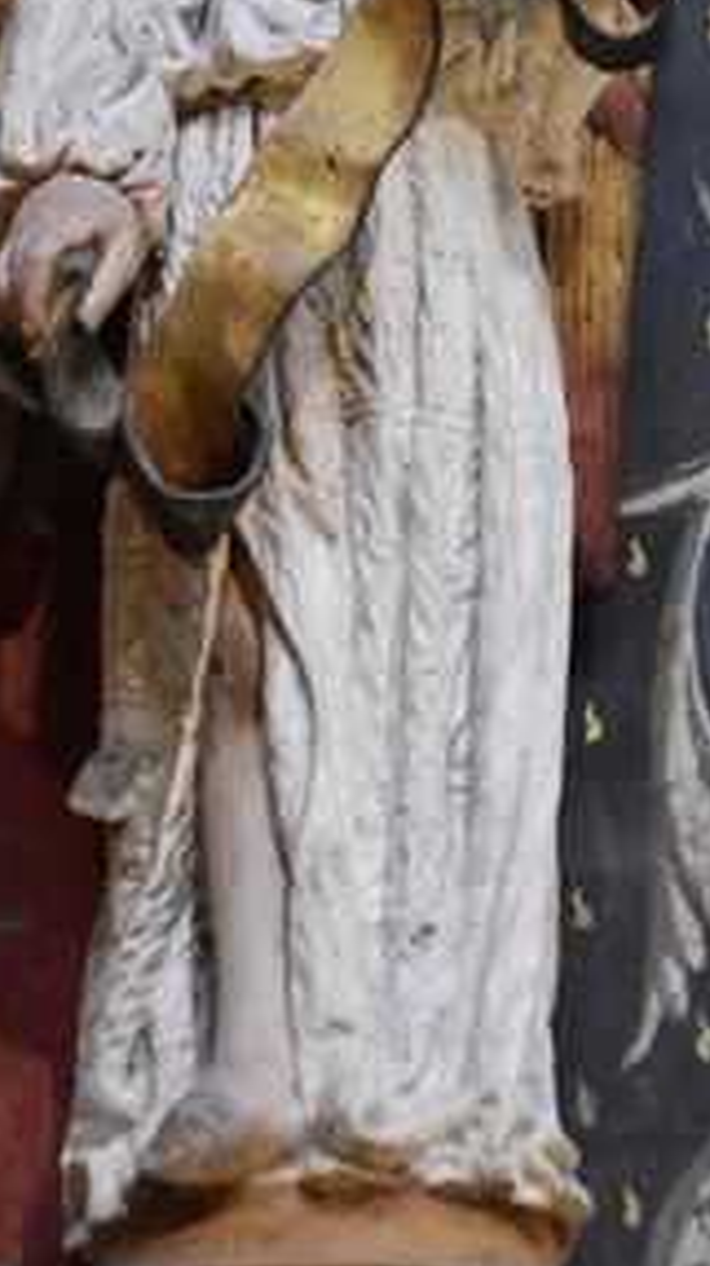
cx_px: 417
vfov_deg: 5.9
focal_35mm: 364
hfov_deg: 3.3
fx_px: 12217
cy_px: 101
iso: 5600
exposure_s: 1/125
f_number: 4.5
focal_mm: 95
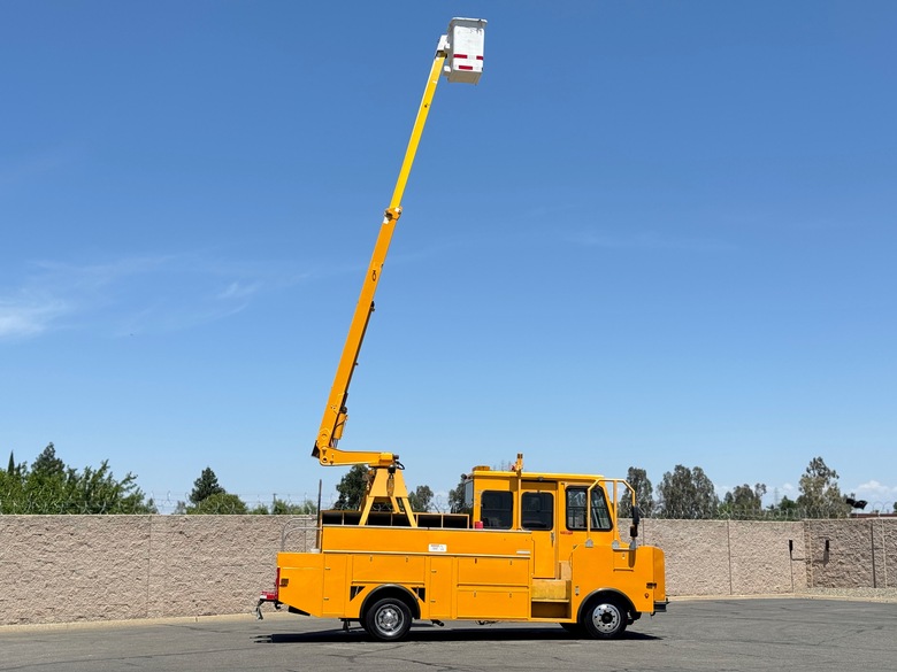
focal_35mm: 48
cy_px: 336
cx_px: 448
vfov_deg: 30.3
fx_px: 1244
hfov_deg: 39.7
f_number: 1.78
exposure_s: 1/3425
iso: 64
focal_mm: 6.76
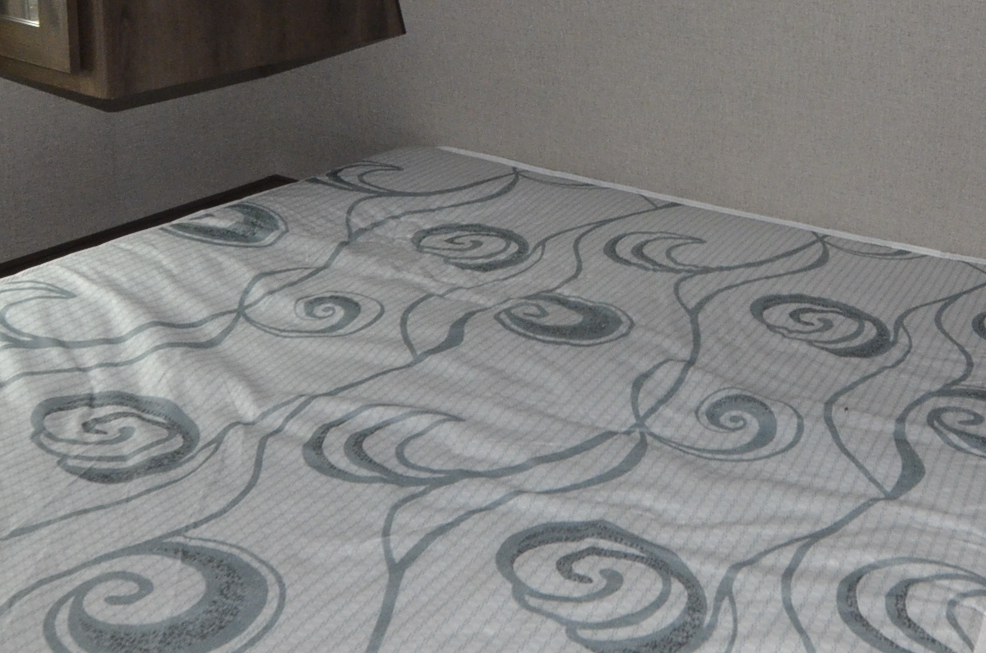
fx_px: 1127
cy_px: 167
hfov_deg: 46.0
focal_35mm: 41
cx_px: 710
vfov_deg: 31.7
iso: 1600
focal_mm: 11
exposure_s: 1/60
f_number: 5.6
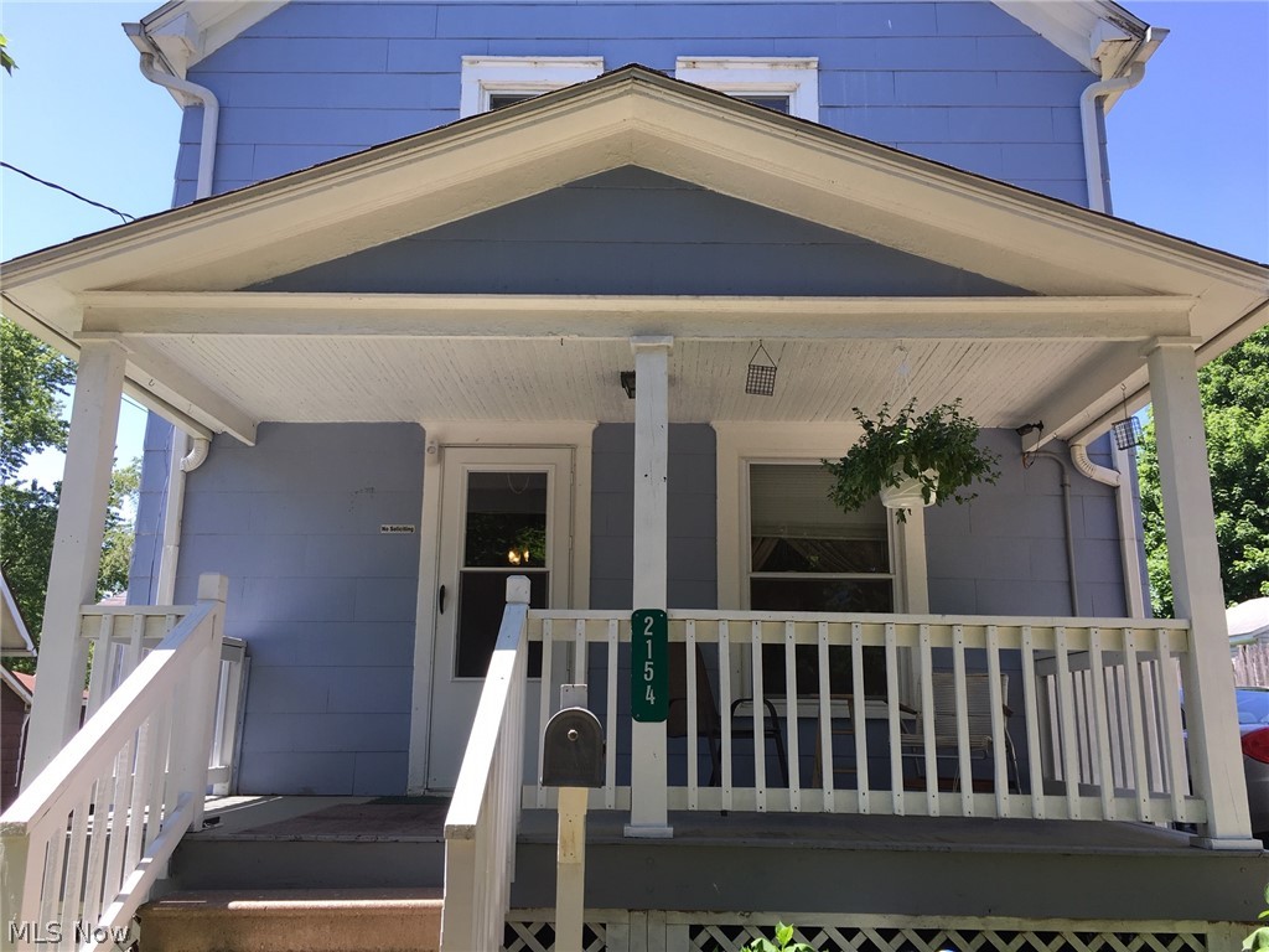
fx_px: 1063
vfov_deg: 48.2
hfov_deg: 61.7
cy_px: 476
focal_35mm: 29
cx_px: 634
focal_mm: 4.15
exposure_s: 1/416
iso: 25
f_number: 2.2
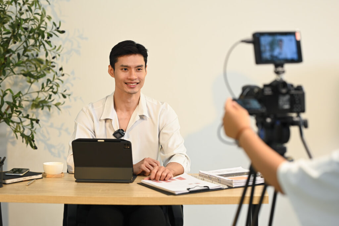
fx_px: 800
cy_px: 113
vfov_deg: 16.1
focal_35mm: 85
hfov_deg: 23.9
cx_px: 170
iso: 320
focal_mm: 85
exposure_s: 1/320
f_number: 2.8
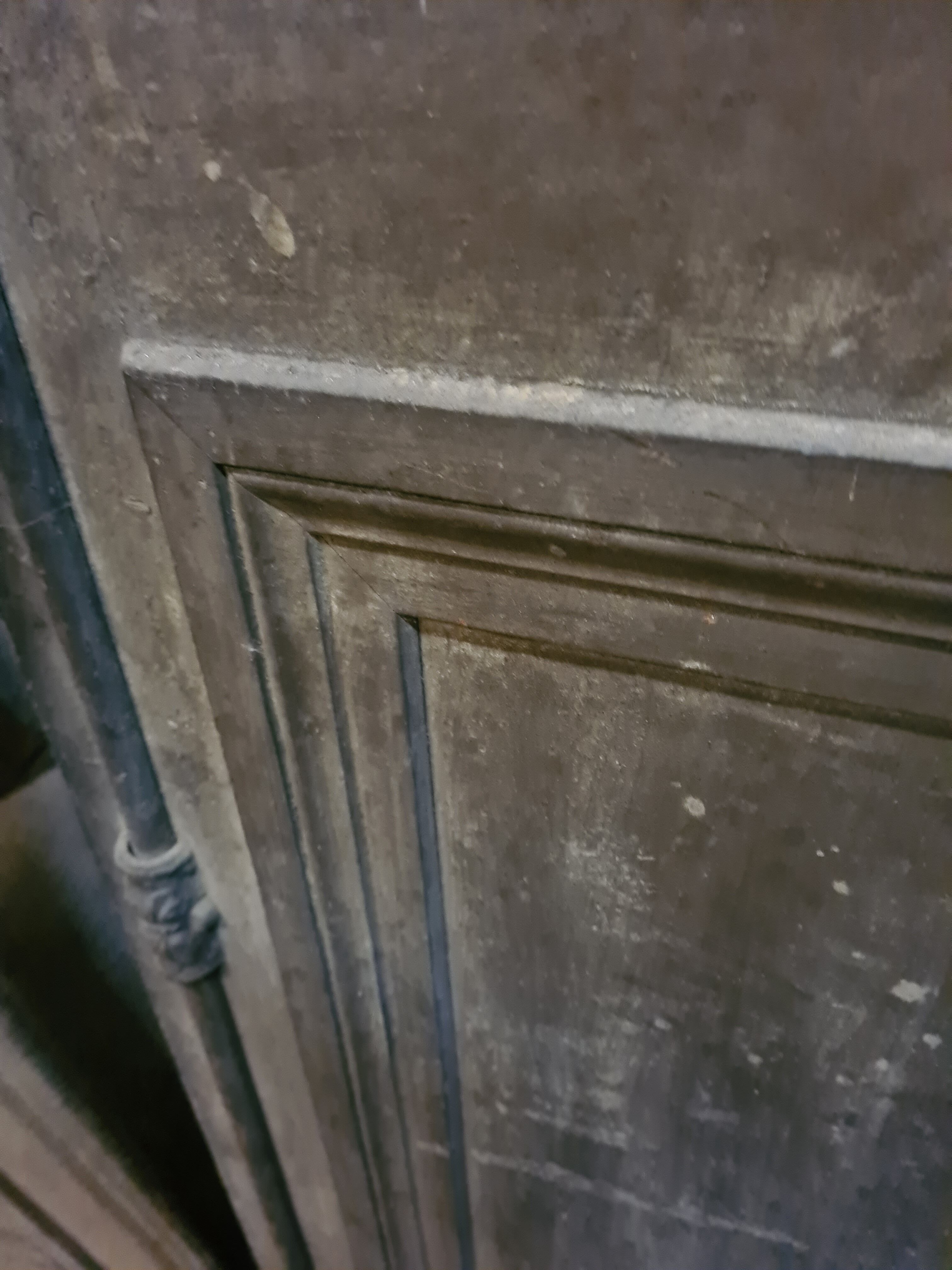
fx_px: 953
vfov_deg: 67.3
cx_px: 476
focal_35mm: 26
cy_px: 635
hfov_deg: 53.1
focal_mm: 5.4
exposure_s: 1/20
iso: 1250
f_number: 1.8
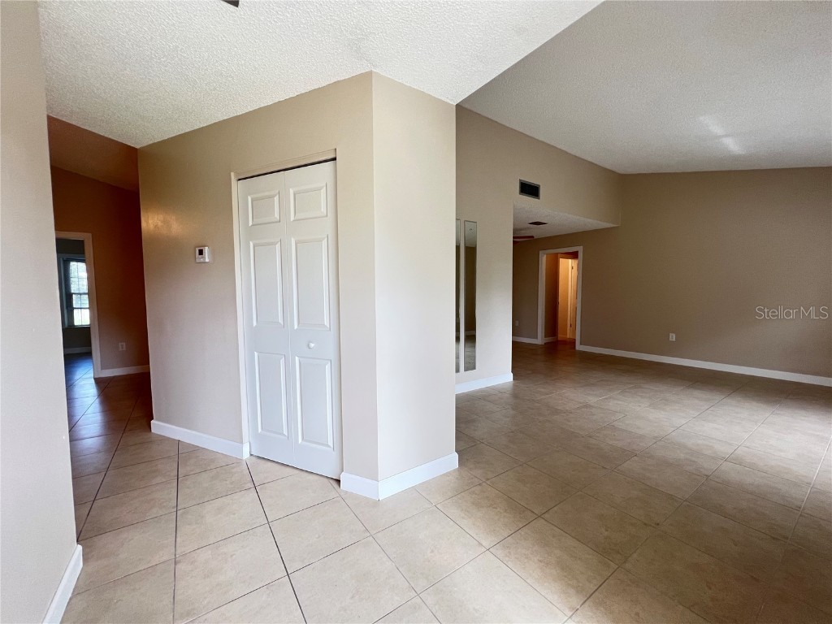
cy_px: 312
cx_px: 416
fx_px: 312
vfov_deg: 89.9
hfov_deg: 106.2
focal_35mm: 13
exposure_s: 1/120
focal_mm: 1.57
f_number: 1.8
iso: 125
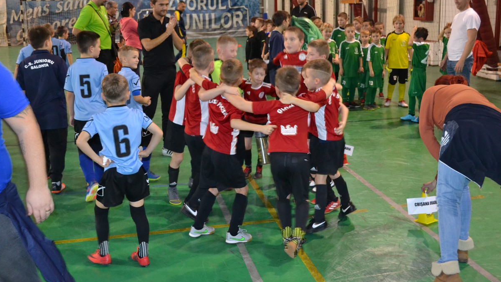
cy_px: 113
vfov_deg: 29.6
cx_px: 254
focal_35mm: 40
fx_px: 531
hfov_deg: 50.5
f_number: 4
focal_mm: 24
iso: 2500
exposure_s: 1/60
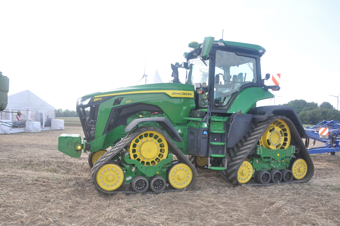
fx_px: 255
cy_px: 113
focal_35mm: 27
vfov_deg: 47.8
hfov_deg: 67.4
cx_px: 170
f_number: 9
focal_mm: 18
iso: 200
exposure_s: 1/200
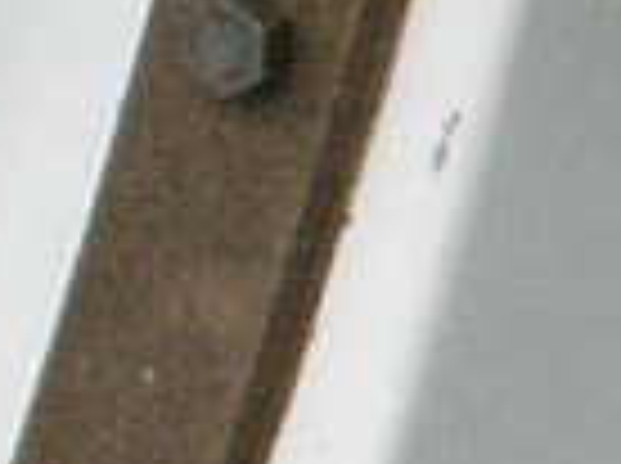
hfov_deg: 2.1
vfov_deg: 1.6
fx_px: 16780
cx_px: 1953
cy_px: -694
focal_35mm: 937
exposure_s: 1/384
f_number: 6.5
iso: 400
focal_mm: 26.3
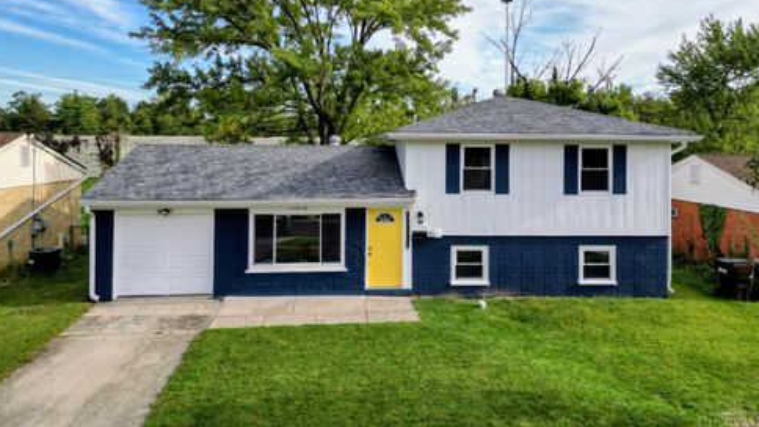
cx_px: 386
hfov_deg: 69.9
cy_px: 145
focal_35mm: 27
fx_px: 543
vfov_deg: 42.3
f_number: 1.7
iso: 100
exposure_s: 1/2000
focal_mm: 6.72
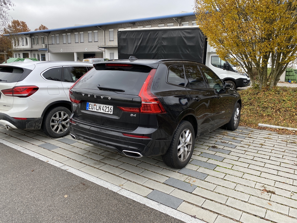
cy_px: 112
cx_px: 148
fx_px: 223
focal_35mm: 26
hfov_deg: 67.3
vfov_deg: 53.1
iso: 32
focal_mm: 4.25
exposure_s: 1/196
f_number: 1.8
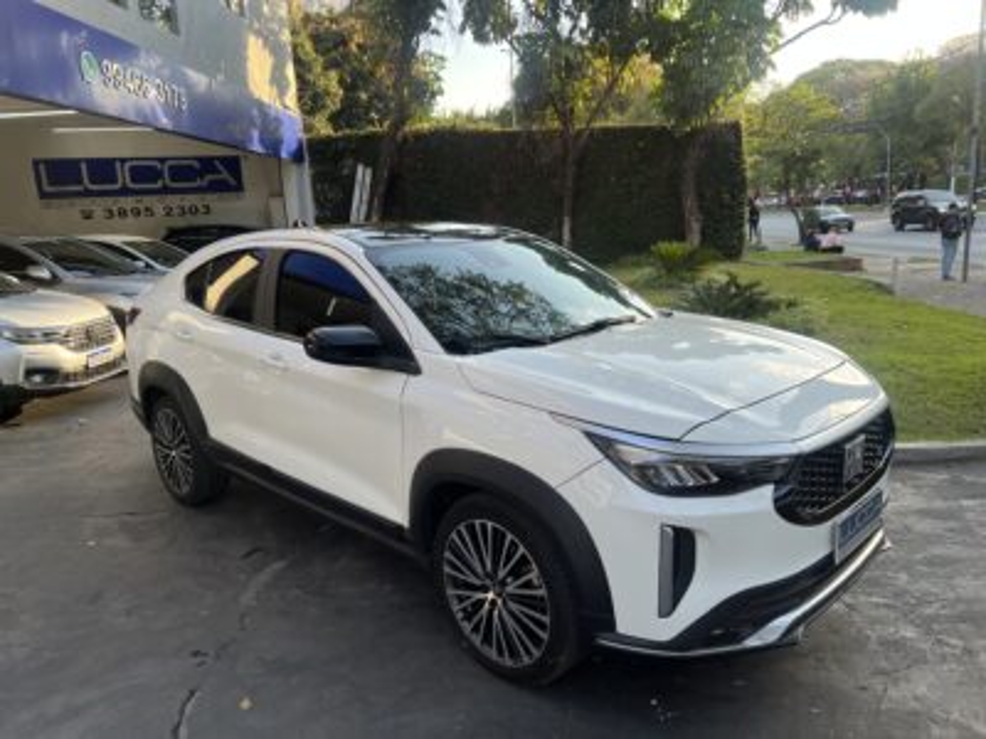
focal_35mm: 26
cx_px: 493
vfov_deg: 53.1
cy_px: 370
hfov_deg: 67.3
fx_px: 741
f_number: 1.5
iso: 50
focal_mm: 5.7
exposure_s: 1/431
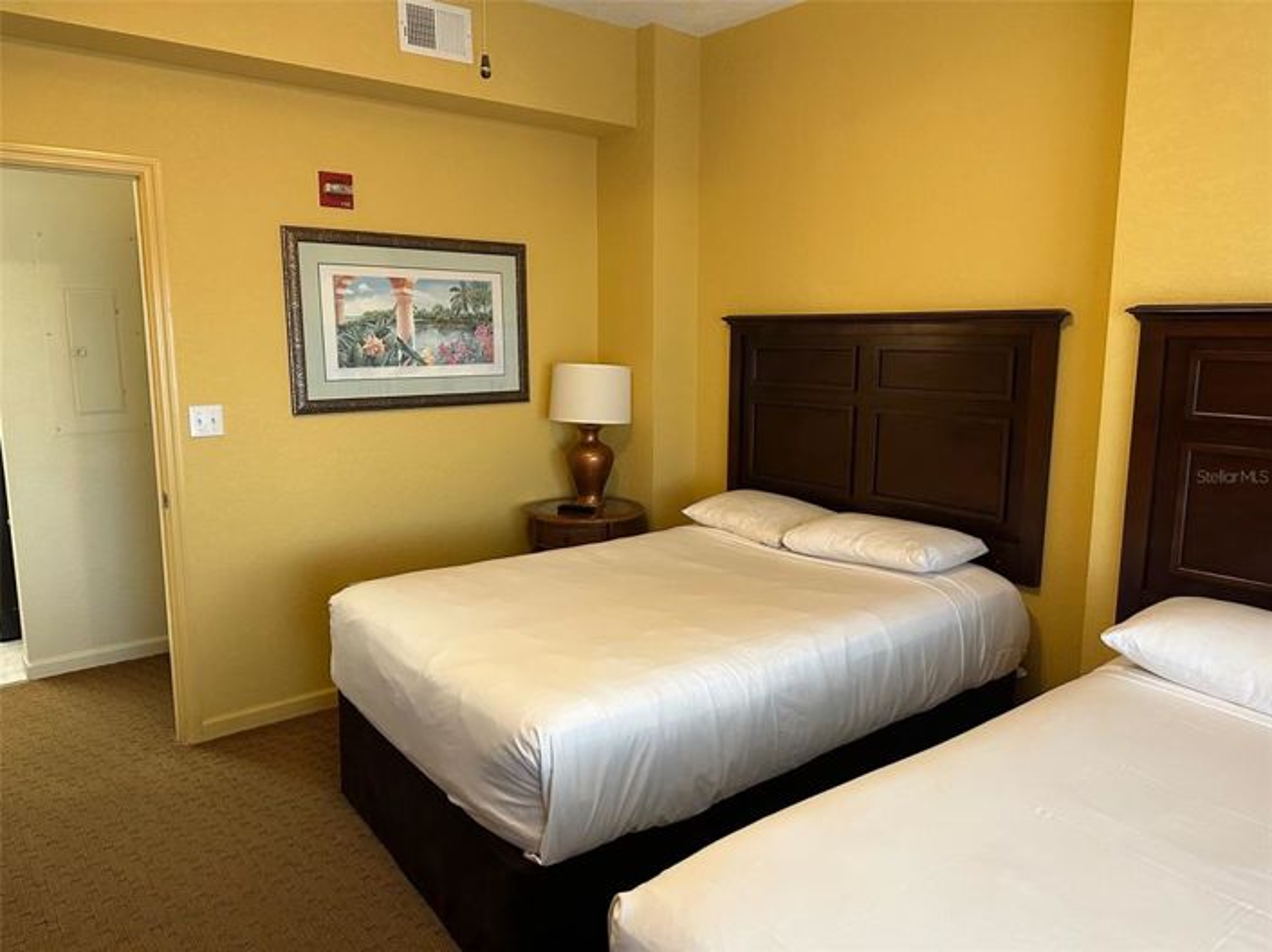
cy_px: 476
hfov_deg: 71.6
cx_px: 636
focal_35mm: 24
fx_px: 881
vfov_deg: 56.8
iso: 400
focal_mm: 6.86
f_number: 1.78
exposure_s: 1/60
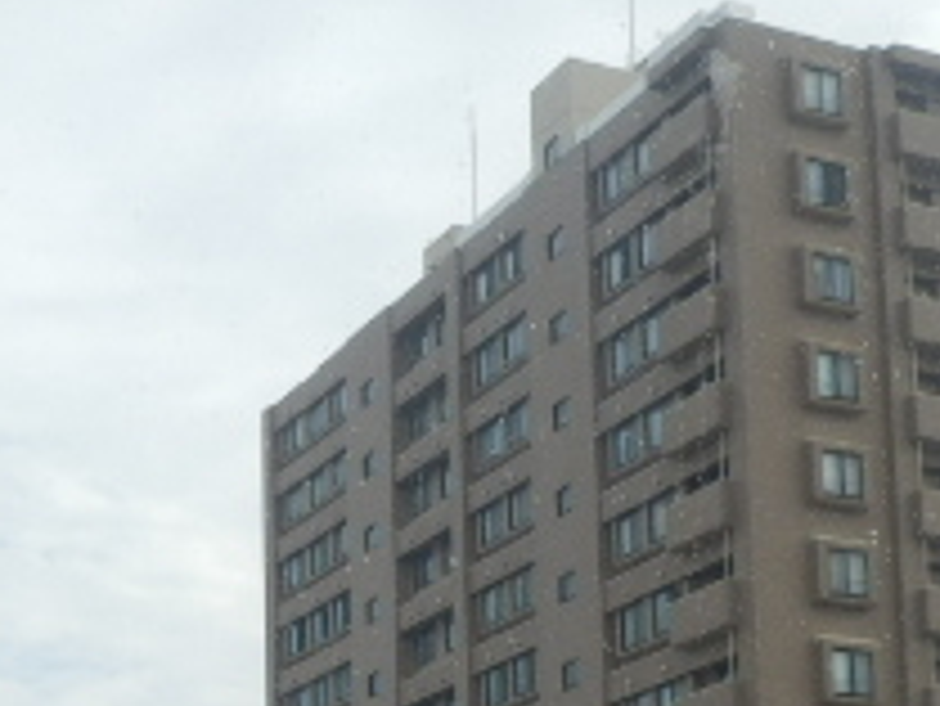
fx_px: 2500
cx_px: 301
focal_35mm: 92
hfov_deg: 21.2
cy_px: 908
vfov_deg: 15.3
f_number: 3.5
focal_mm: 5.3
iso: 80
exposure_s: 1/640
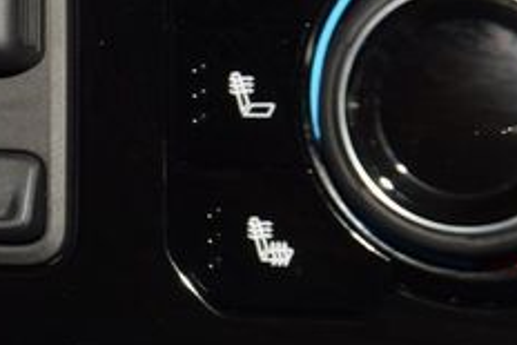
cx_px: -134
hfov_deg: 7.0
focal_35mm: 290
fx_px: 4167
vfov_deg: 4.7
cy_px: 117
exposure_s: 1/125
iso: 100
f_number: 8
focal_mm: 70
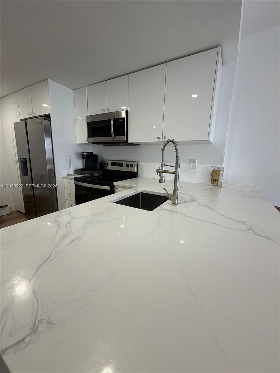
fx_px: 151
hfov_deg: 85.7
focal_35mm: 14
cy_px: 186
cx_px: 140
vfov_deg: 102.1
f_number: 2.2
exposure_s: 1/120
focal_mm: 2.22
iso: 200
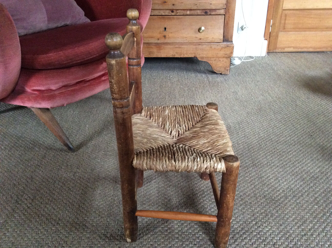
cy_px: 124
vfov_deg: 44.1
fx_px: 306
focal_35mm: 32
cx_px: 166
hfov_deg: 56.9
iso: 320
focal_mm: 3.3
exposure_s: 1/17
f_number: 2.4
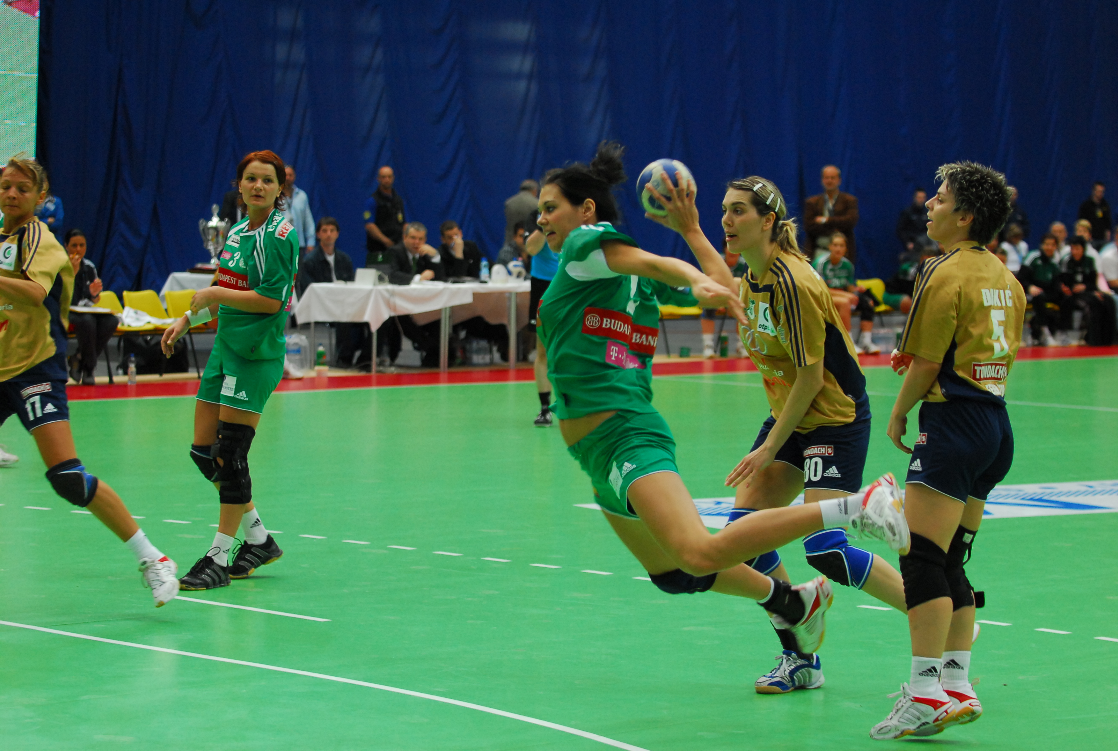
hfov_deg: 19.4
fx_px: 3268
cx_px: 559
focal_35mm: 105
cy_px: 376
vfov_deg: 13.1
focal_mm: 70
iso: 640
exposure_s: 1/250
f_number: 3.2
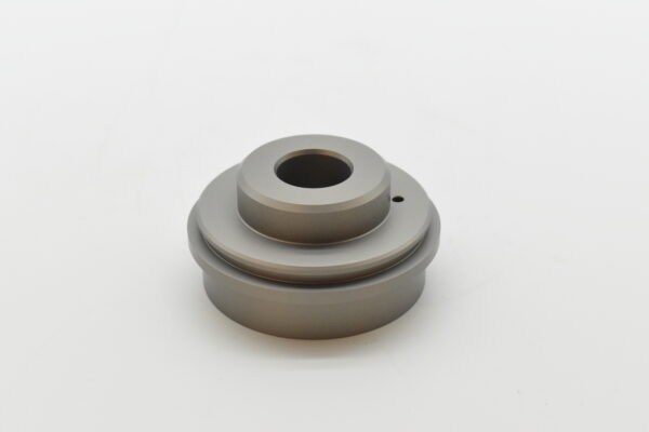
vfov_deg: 16.6
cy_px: 216
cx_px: 324
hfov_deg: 24.6
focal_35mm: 82
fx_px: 1487
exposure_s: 1/800
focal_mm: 55
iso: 1600
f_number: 8
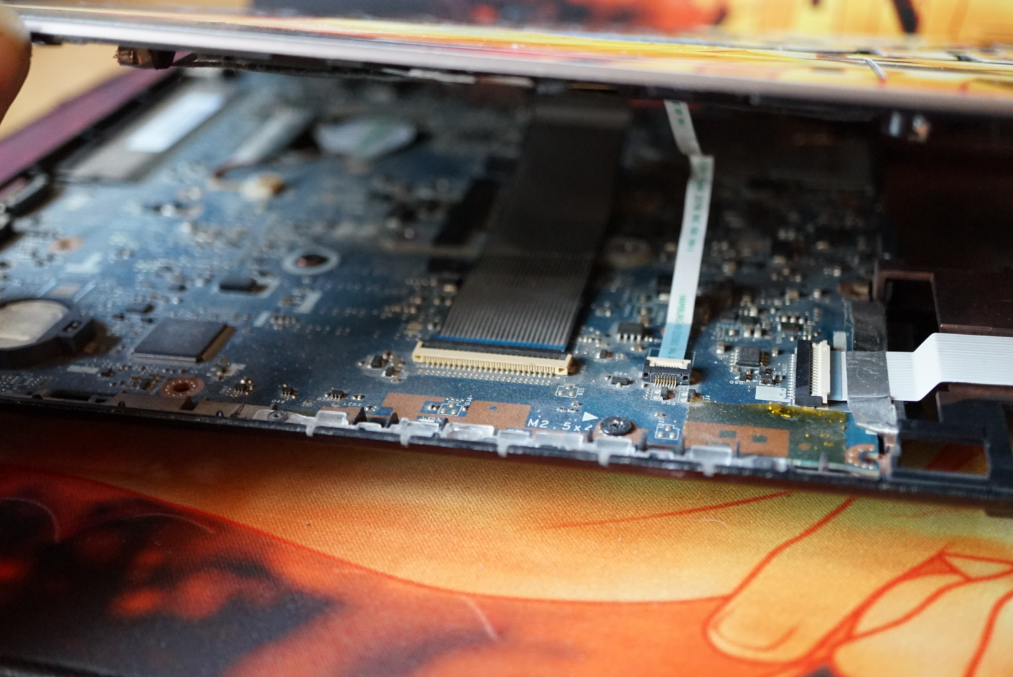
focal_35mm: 45
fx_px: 1267
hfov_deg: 43.6
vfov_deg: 29.9
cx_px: 506
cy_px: 338
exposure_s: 1/60
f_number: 3.5
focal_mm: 30
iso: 2000
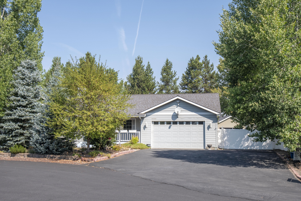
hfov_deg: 54.4
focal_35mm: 35
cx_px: 150
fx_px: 293
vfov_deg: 37.9
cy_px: 100
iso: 200
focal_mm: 35
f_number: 11
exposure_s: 1/320
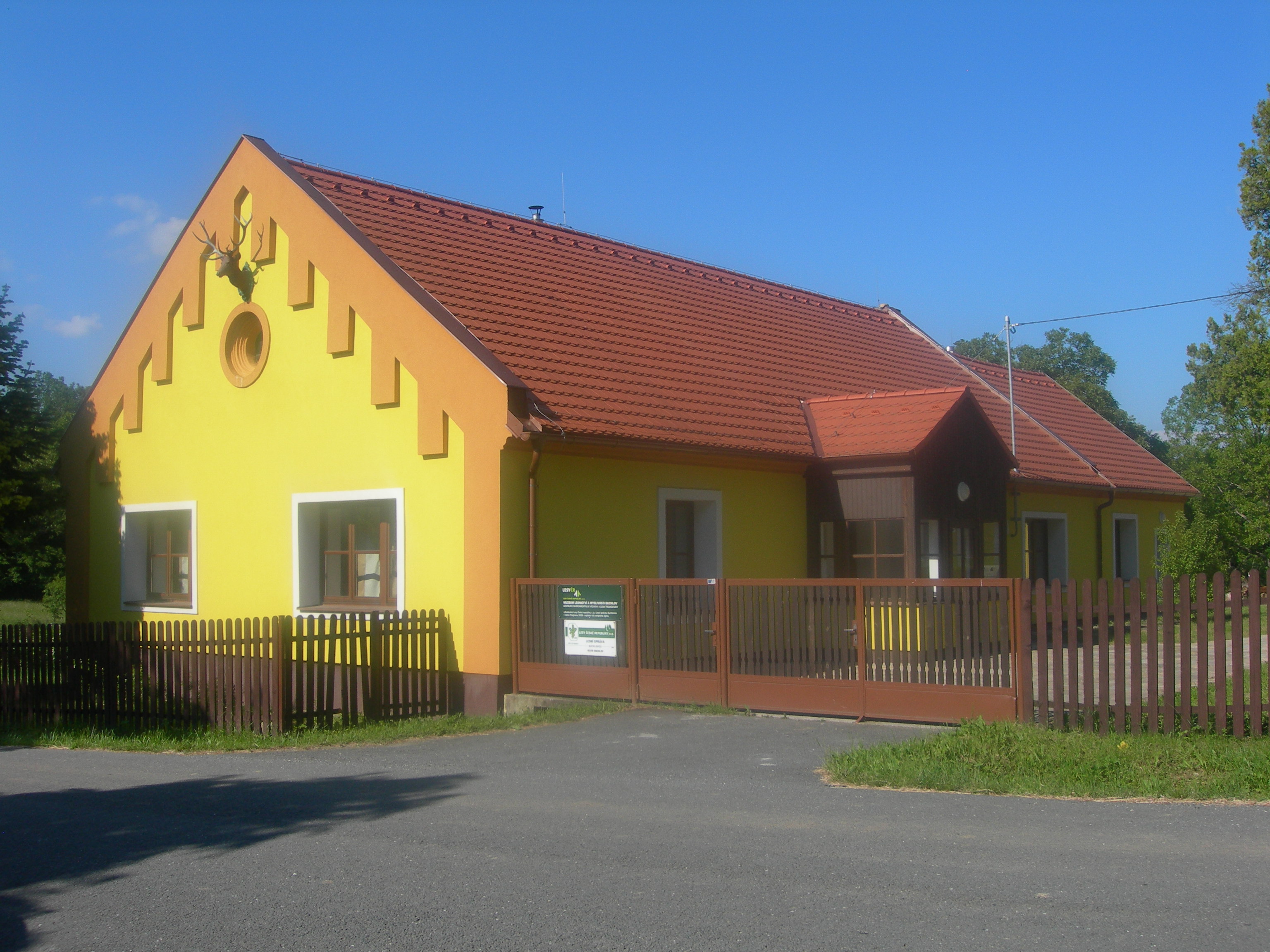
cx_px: 635
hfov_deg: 49.0
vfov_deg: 37.7
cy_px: 476
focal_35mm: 38
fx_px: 1394
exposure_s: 1/550
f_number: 4.8
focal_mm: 7.8
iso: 50
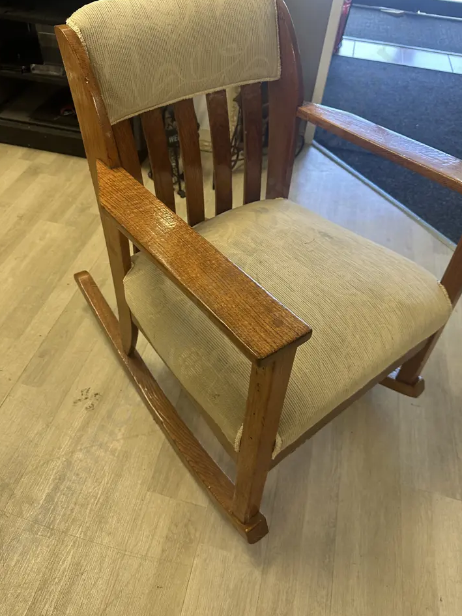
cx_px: 212
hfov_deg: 53.0
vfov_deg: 67.2
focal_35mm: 26
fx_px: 463
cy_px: 290
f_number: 1.78
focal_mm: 6.86
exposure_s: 1/100
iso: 200
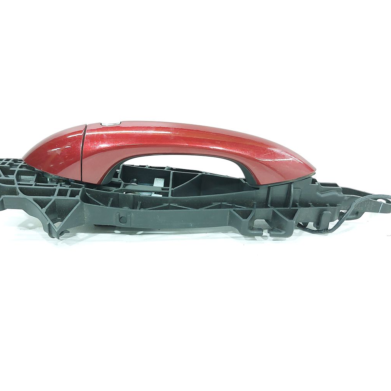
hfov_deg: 55.5
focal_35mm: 29
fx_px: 371
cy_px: 193
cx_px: 171
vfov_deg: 55.6
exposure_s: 1/50
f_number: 1.8
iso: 200
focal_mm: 5.23
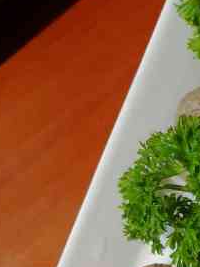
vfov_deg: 21.4
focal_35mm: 91
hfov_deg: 15.8
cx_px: 223
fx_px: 702
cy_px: 184
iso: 500
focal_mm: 4.75
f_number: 1.8
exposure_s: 1/33.3
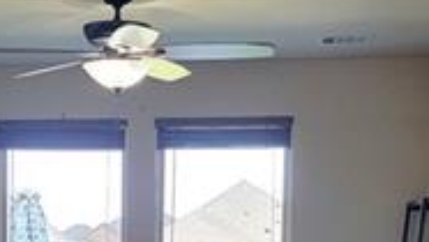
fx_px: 1230
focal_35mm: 108
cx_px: 62
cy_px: 353
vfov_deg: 10.9
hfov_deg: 19.5
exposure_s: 1/120
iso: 100
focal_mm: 6.7
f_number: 1.8
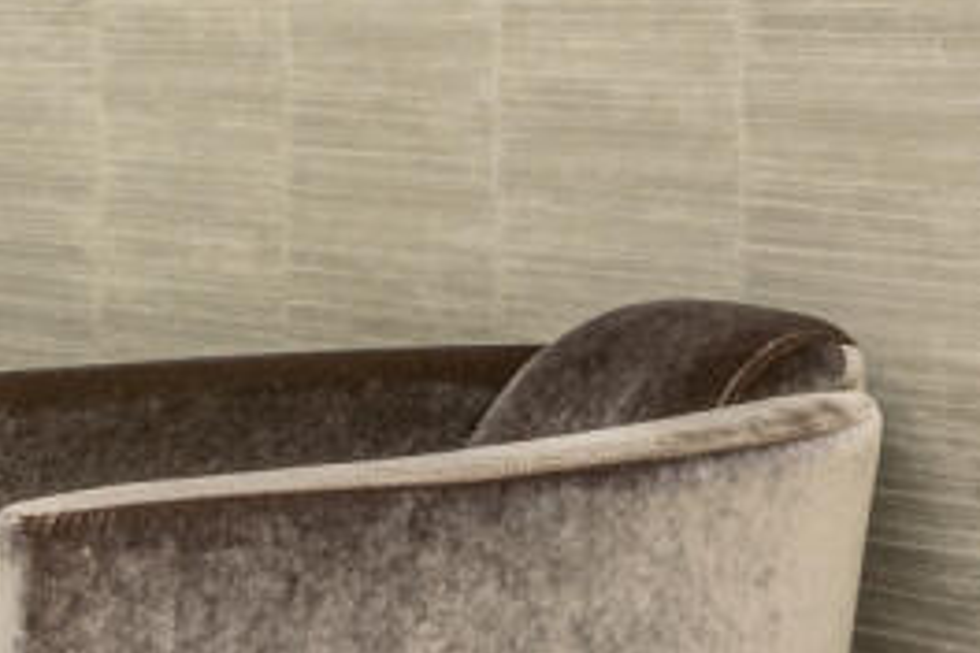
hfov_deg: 13.4
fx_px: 3702
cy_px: 28
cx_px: -835
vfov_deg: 10.0
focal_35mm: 136
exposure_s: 1/15
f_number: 11
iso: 200
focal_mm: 35
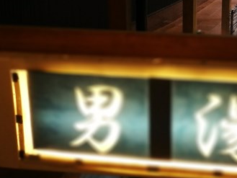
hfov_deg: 31.2
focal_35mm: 59
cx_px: 213
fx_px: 404
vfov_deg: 24.1
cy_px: 15
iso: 200
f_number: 4
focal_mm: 4.5
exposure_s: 1/40
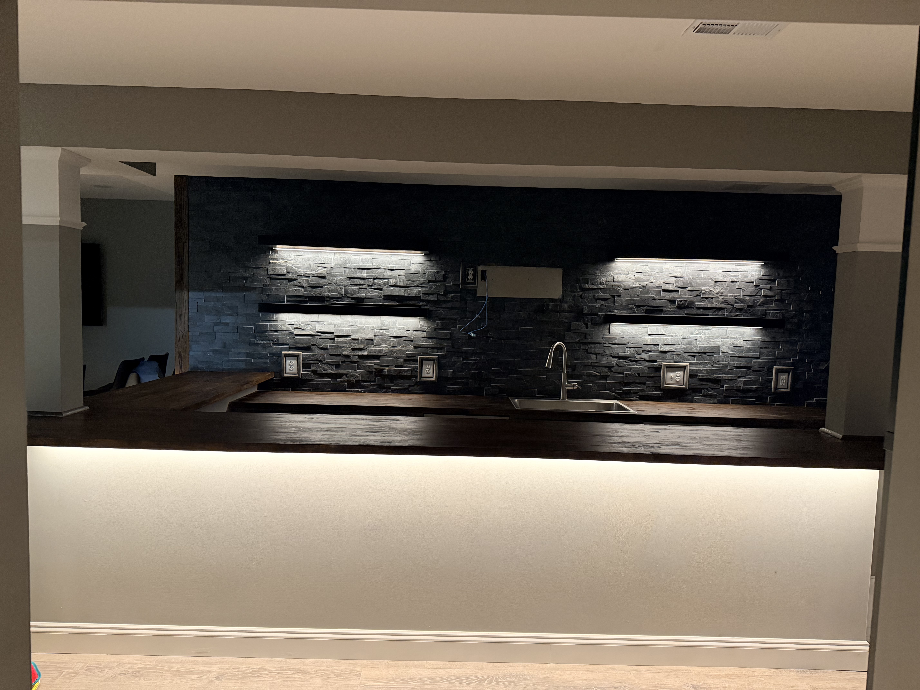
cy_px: 345
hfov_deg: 71.6
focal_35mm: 24
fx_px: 638
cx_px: 460
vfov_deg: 56.8
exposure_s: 1/60
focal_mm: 6.76
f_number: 1.78
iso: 640
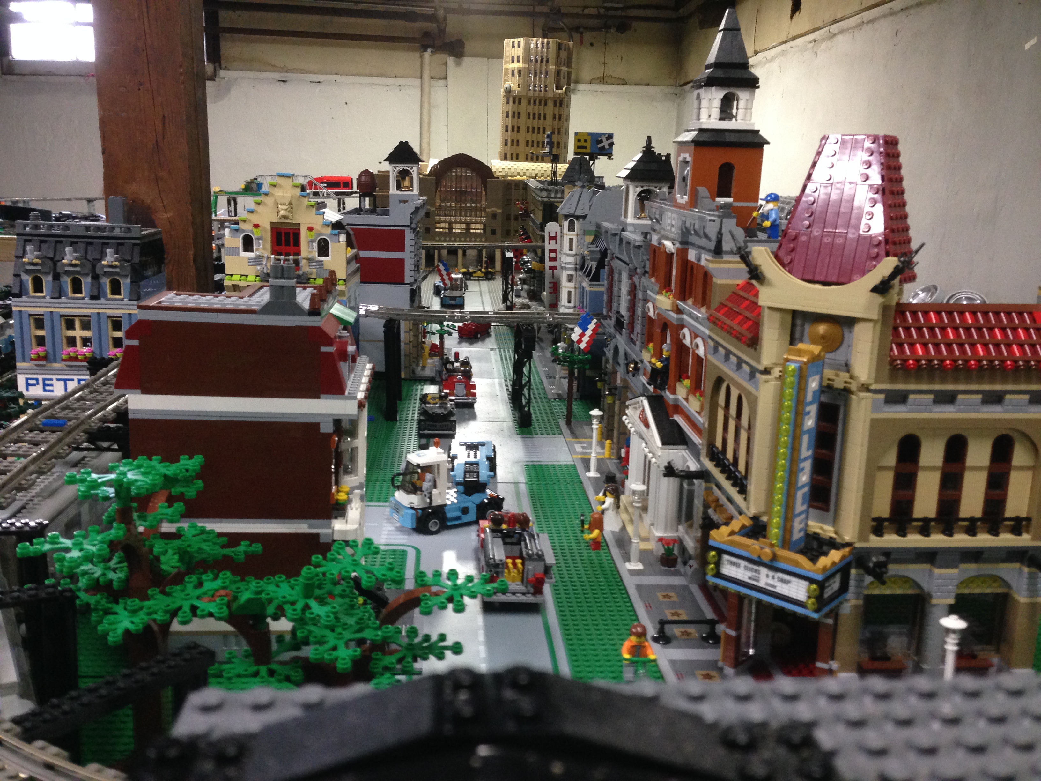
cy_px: 390
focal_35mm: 33
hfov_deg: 55.4
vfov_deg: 42.9
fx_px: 992
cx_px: 520
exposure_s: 1/20
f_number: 2.4
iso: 250
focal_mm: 4.12
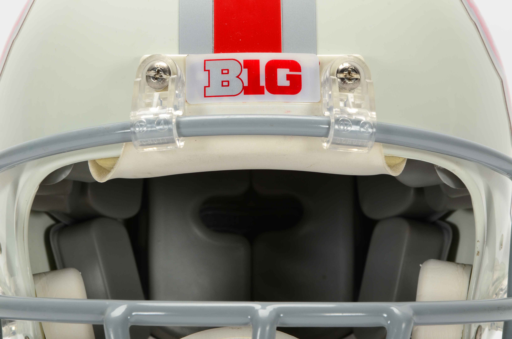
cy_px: 170
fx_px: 2235
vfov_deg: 8.7
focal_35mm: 158
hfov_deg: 13.1
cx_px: 256
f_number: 18
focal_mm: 105
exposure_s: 1/160
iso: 200
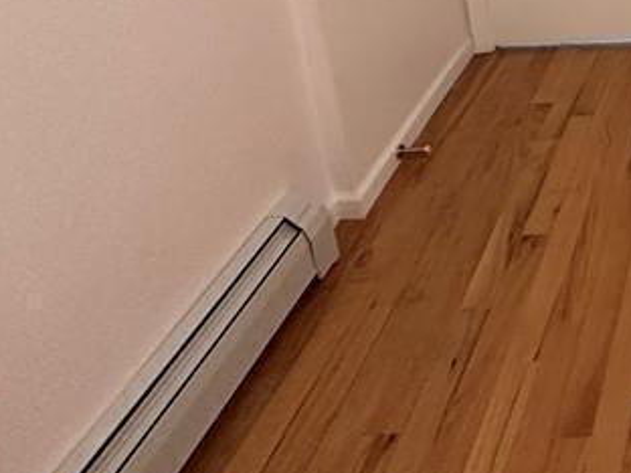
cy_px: -144
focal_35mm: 46
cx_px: 884
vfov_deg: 26.6
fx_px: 839
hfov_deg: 29.7
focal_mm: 2.22
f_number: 2.2
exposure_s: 1/60
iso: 250
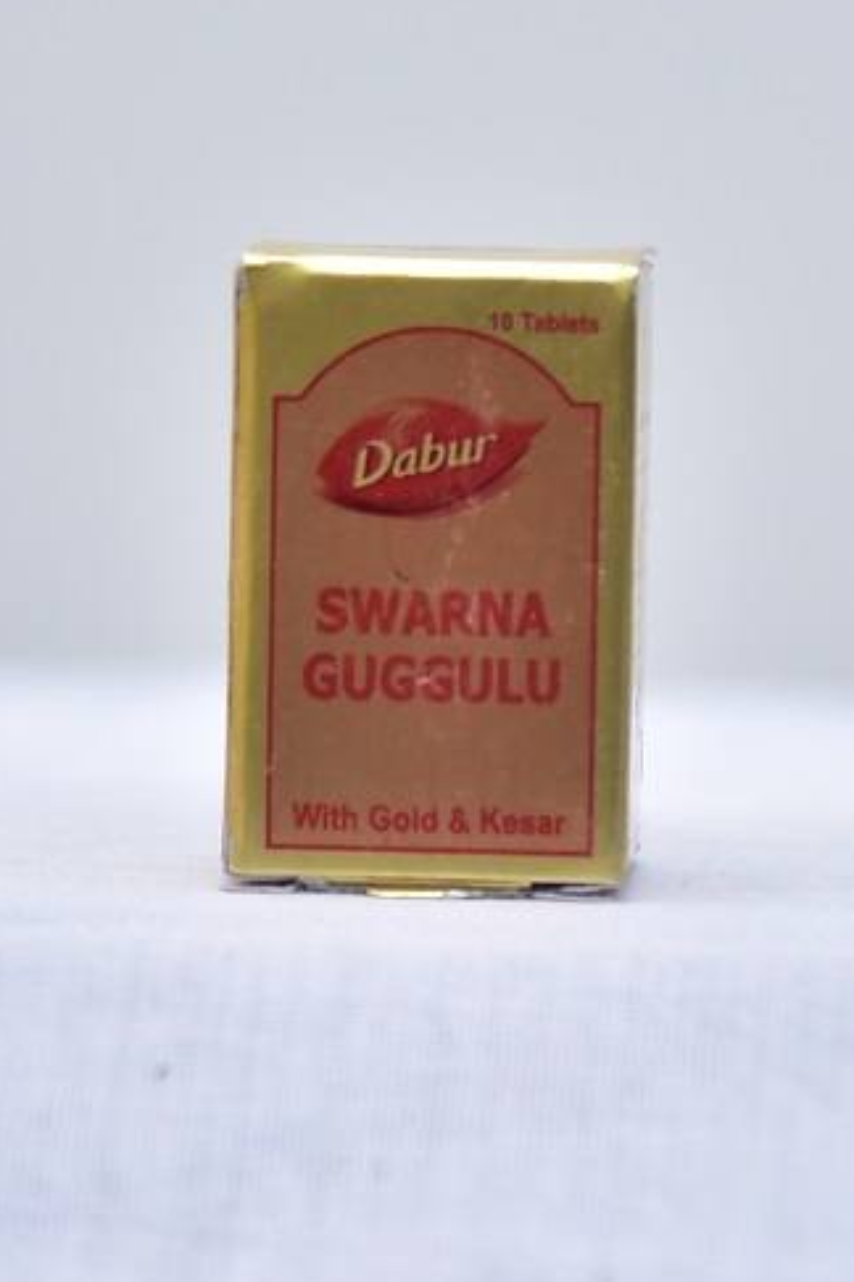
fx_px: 3772
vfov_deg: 19.3
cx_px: 448
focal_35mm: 106
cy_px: 662
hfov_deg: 12.9
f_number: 4
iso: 1250
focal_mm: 98
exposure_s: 1/125
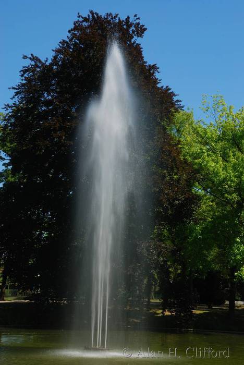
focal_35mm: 72
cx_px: 122
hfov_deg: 19.0
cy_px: 182
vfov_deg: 28.1
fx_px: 730
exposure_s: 1/30
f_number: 22
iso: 100
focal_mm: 48
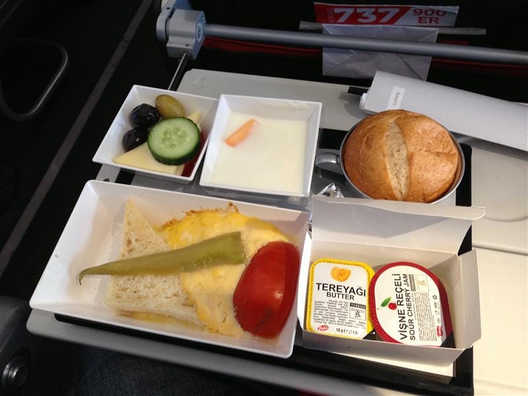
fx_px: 503
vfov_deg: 42.9
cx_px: 264
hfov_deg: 55.4
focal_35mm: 33
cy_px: 198
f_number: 2.4
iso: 160
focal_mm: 4.13
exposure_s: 1/20
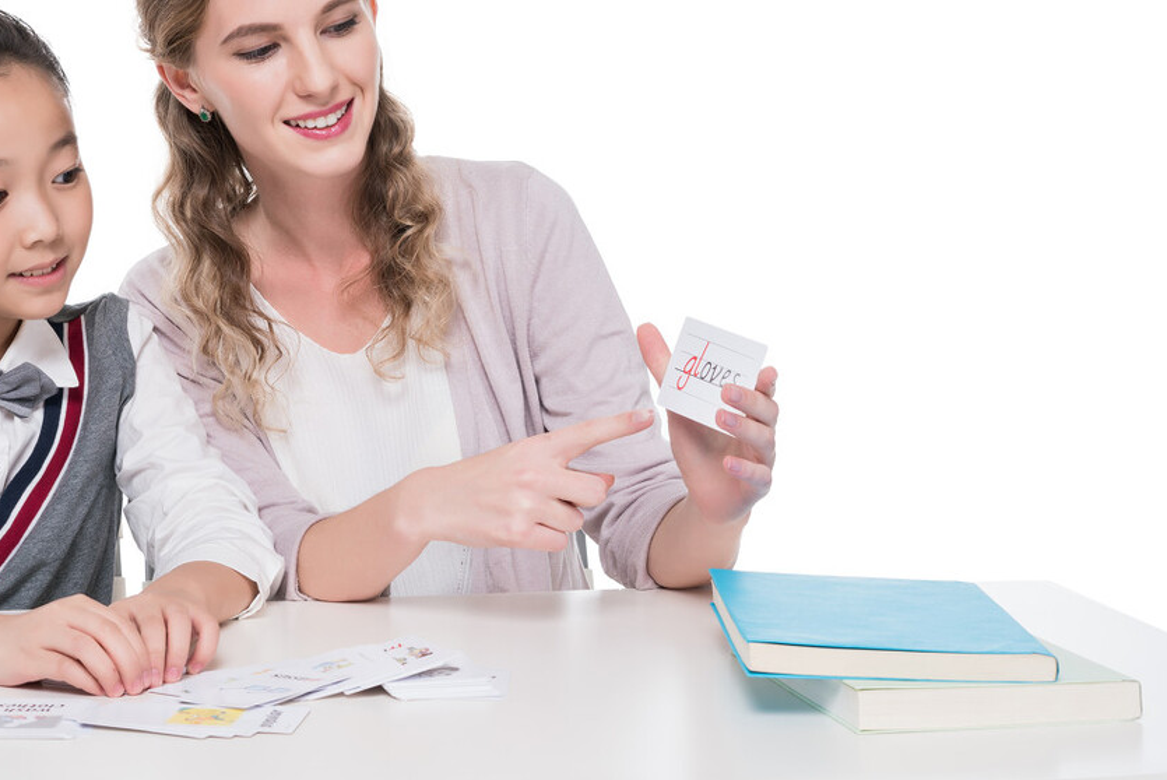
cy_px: 236
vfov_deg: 17.2
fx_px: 2563
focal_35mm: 79
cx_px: 418
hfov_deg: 25.6
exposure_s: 1/125
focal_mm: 55
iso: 100
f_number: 10
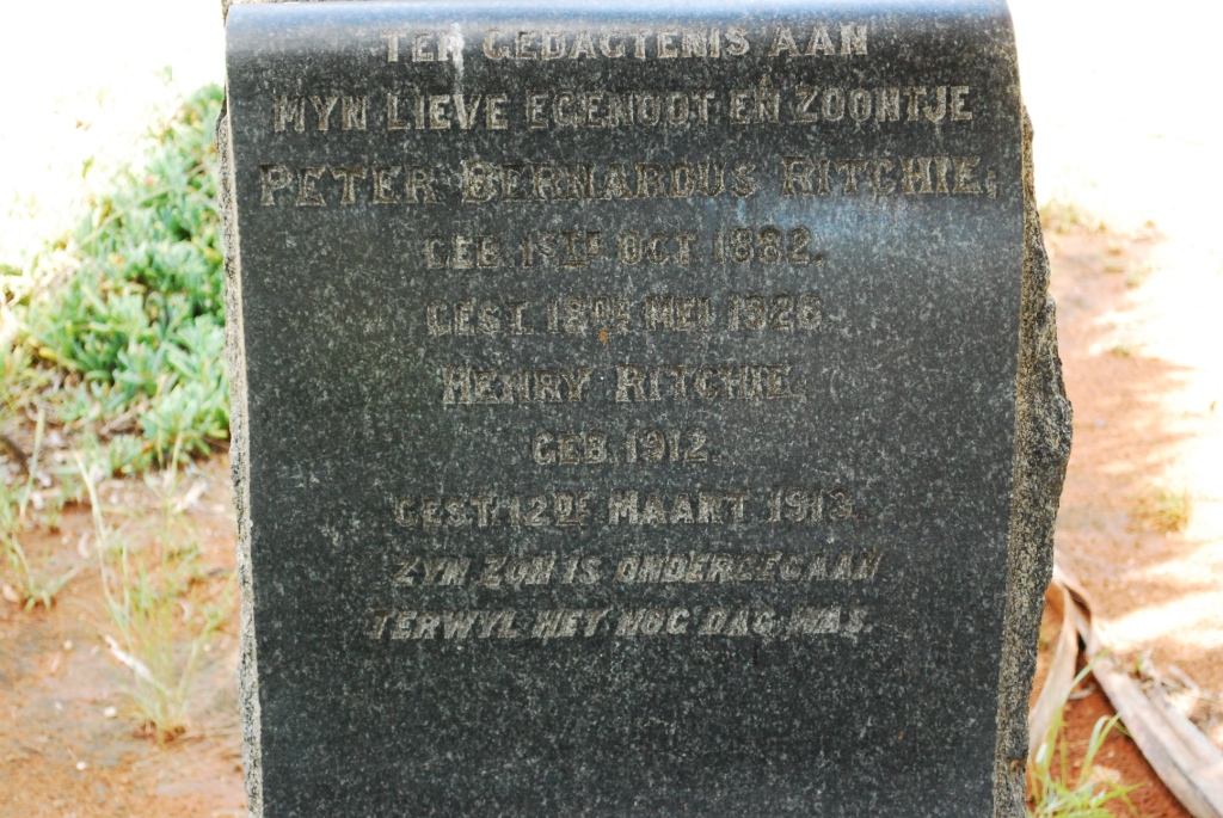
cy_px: 409
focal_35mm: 82
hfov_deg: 24.6
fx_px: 2805
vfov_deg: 16.6
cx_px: 612
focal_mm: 55
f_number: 5.6
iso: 1600
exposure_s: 1/250
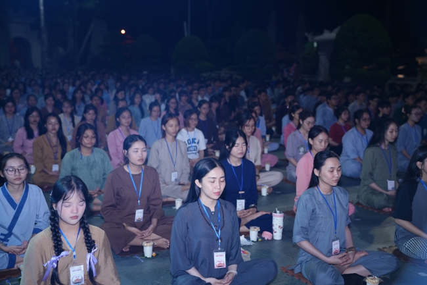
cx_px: 214
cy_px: 142
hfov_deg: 41.9
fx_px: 557
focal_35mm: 47
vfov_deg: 28.6
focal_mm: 47
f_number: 2.8
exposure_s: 1/160
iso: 800
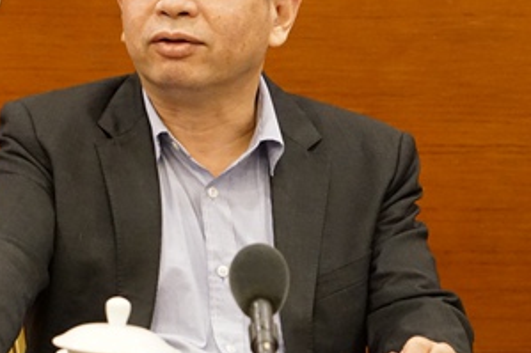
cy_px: 122
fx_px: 2992
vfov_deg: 6.8
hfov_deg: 10.1
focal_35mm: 203
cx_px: 170
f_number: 5.6
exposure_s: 1/80
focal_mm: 101
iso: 6400
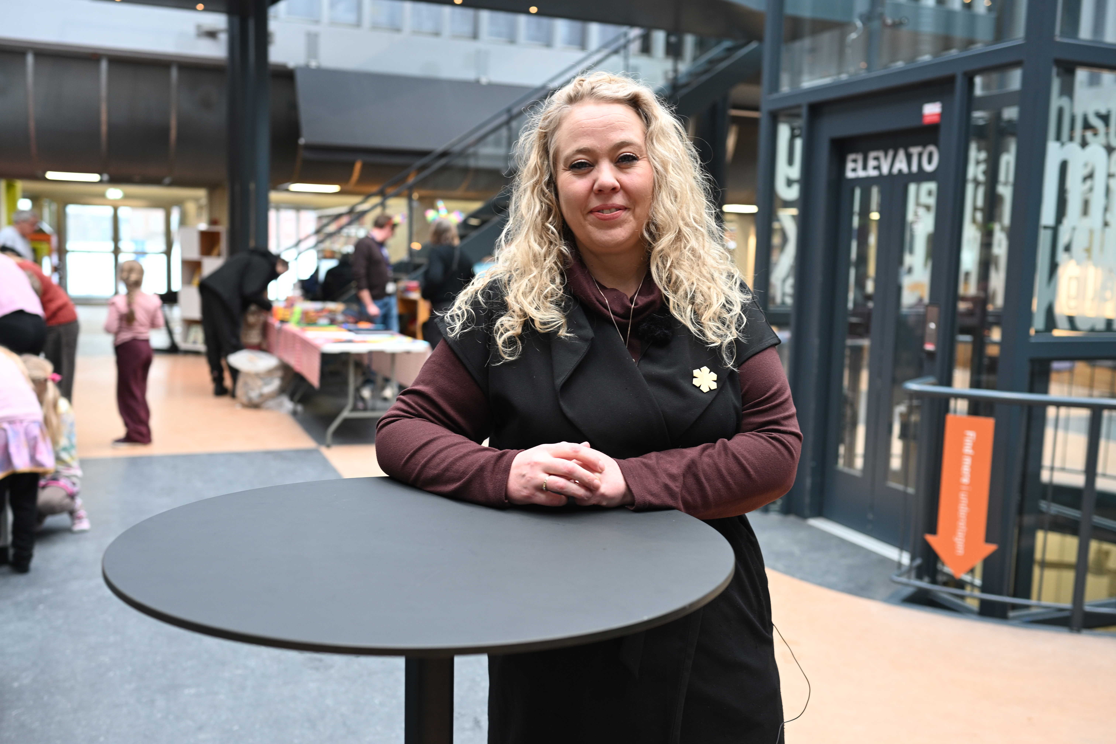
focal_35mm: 35
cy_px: 372
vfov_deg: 37.9
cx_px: 558
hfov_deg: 54.4
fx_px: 1085
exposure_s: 1/60
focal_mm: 35
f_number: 3.2
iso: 560
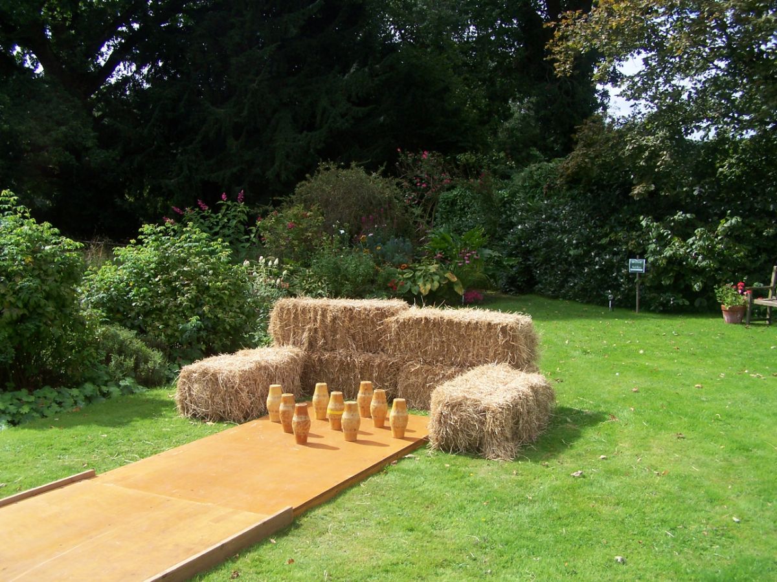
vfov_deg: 37.7
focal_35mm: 38
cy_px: 291
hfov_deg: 49.0
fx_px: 853
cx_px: 388
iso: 80
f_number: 4
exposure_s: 1/500
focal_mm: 6.3
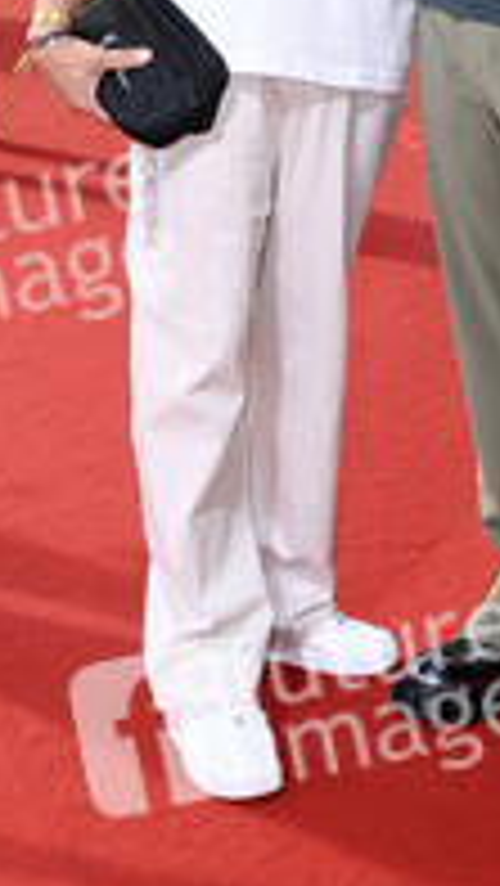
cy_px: 36
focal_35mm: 102
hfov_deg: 11.8
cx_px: 432
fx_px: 2401
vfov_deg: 20.4
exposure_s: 1/250
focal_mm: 48
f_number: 7.1
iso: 250
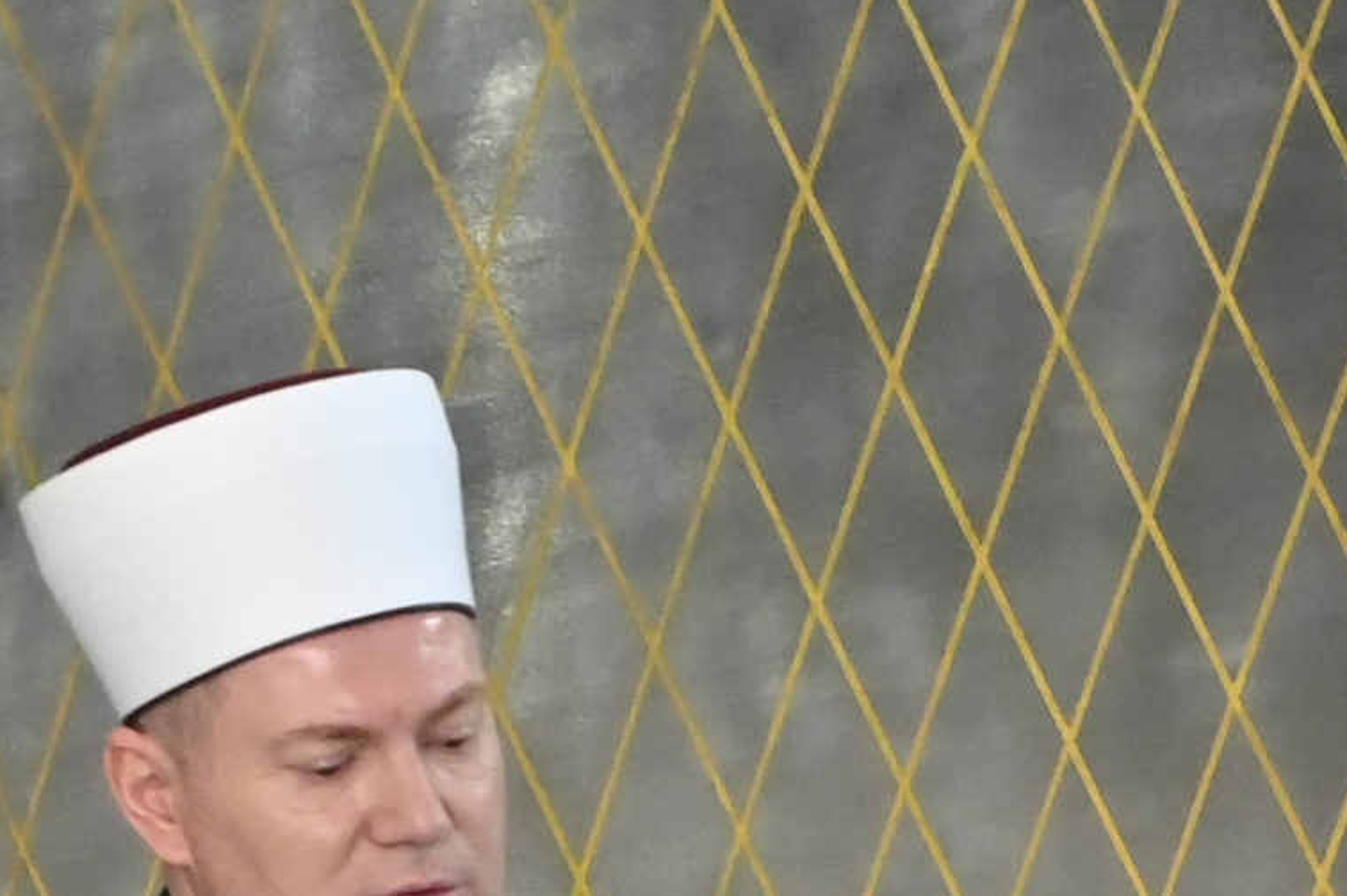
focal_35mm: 800
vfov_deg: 1.7
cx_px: 4175
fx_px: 29913
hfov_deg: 2.5
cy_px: 3536
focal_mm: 100
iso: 2500
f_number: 5
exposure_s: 1/160
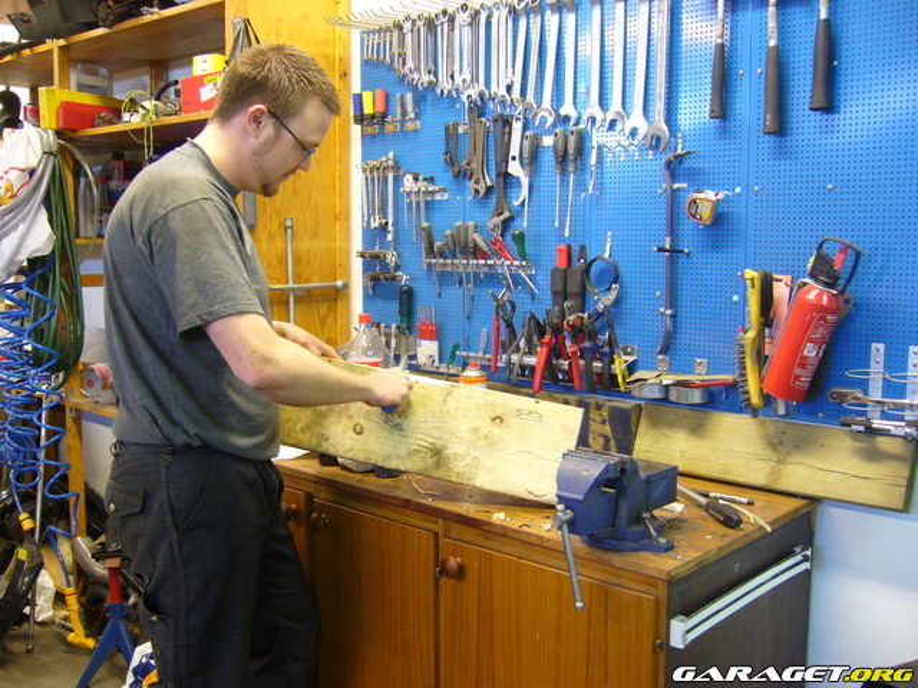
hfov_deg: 52.6
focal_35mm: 35
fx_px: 928
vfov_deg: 40.7
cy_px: 344
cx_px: 459
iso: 80
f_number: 2.8
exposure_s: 1/6
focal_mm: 5.8
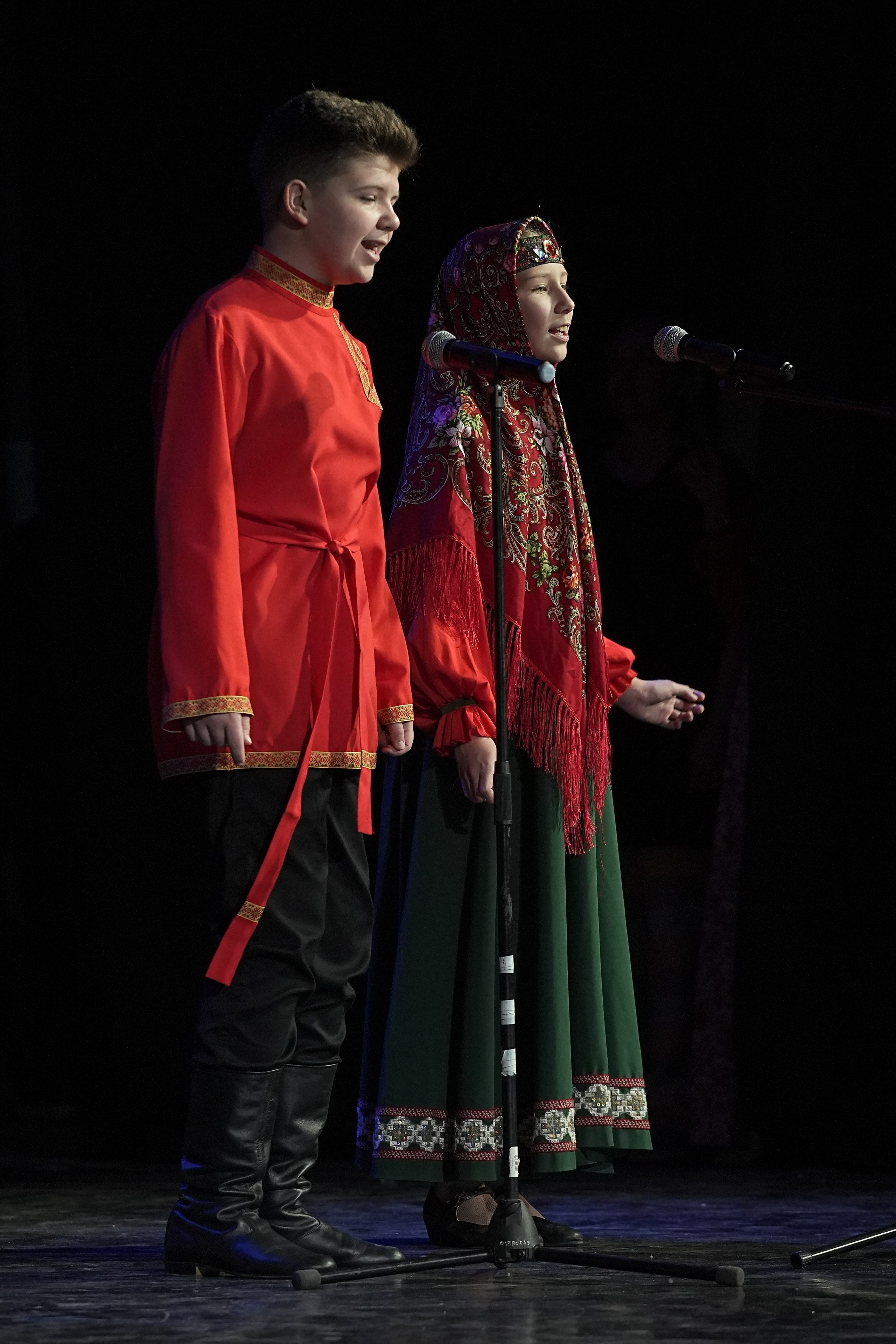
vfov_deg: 9.8
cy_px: 672
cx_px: 448
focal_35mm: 210
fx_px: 7839
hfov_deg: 6.5
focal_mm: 140
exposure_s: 1/400
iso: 2500
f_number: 4
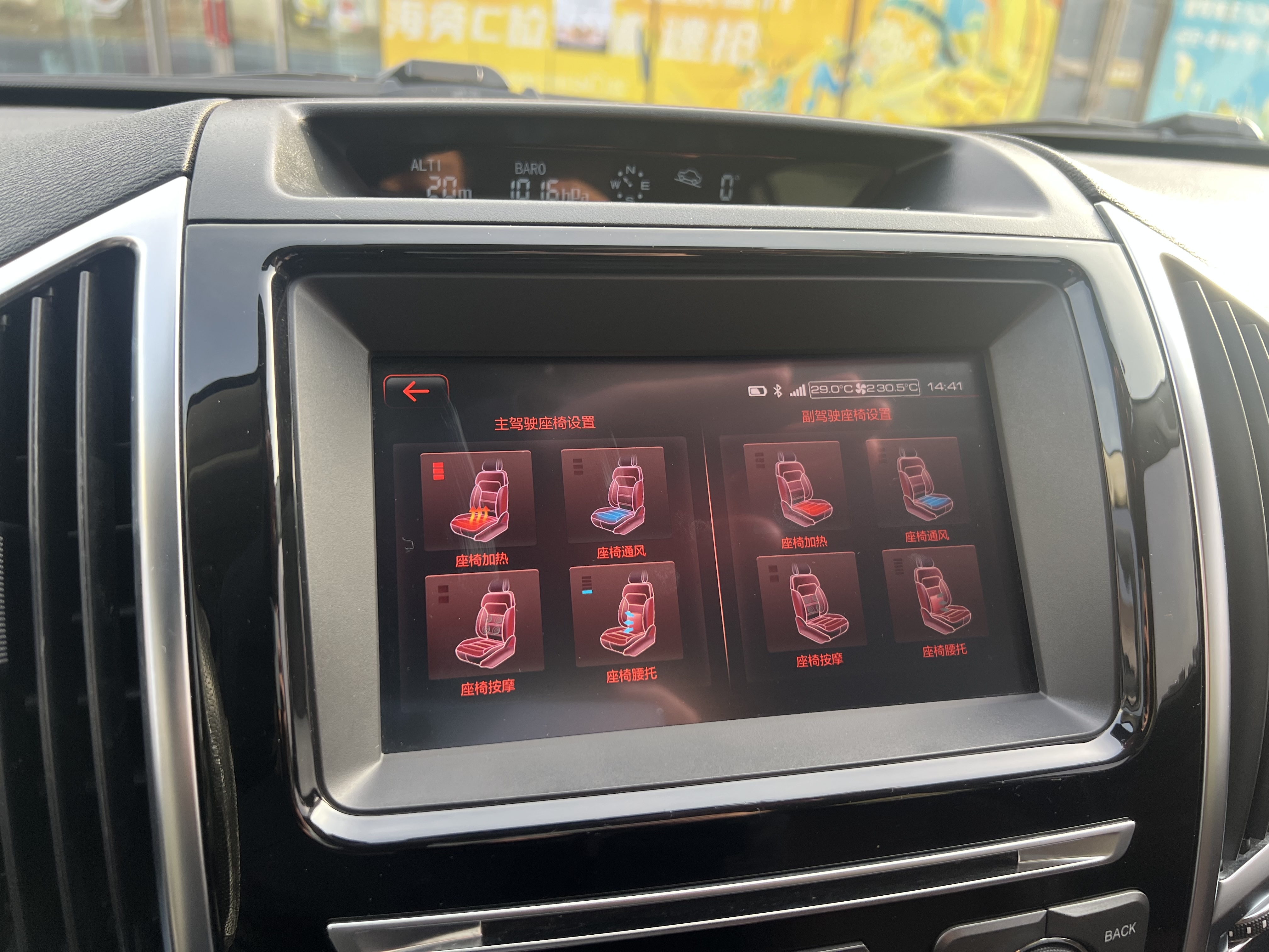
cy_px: 476
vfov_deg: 53.1
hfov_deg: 67.3
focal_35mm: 26
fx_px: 953
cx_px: 634
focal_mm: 5.7
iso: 64
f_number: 1.5
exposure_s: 1/121
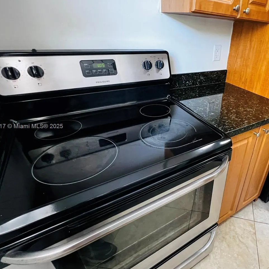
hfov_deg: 73.1
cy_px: 127
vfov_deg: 77.6
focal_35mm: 19
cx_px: 196
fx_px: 167
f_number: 1.8
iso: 400
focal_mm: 1.57
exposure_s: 1/60
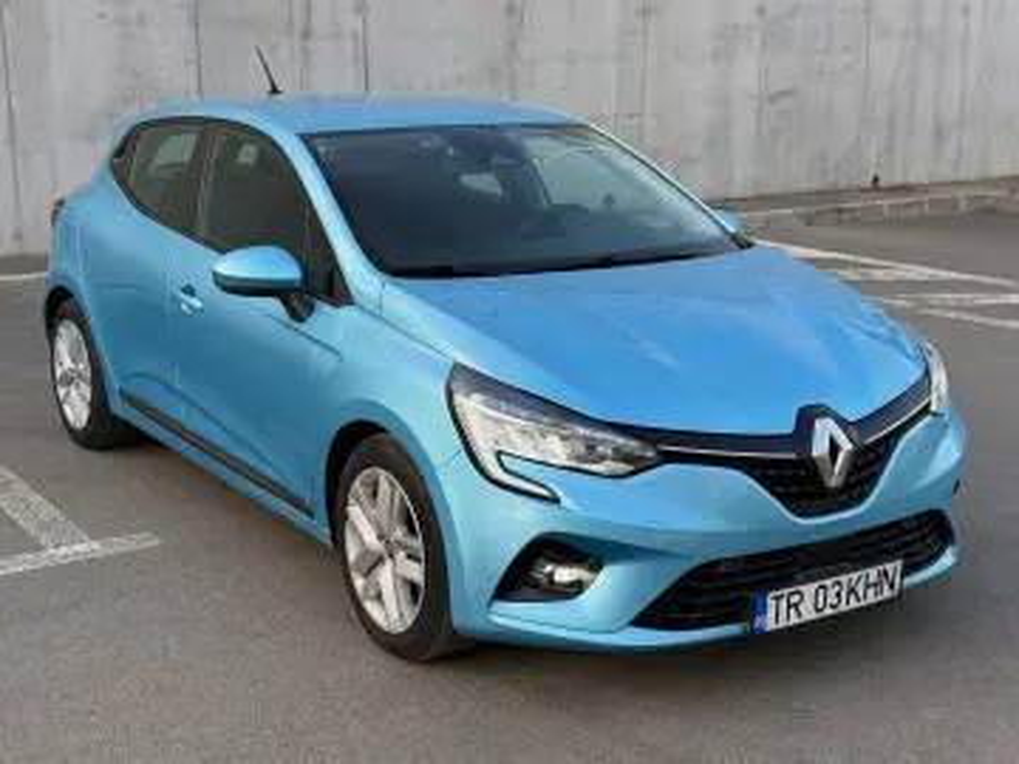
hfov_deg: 39.7
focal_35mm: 48
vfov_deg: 30.3
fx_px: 1413
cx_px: 510
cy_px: 382
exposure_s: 1/646
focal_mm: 6.76
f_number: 1.78
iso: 64
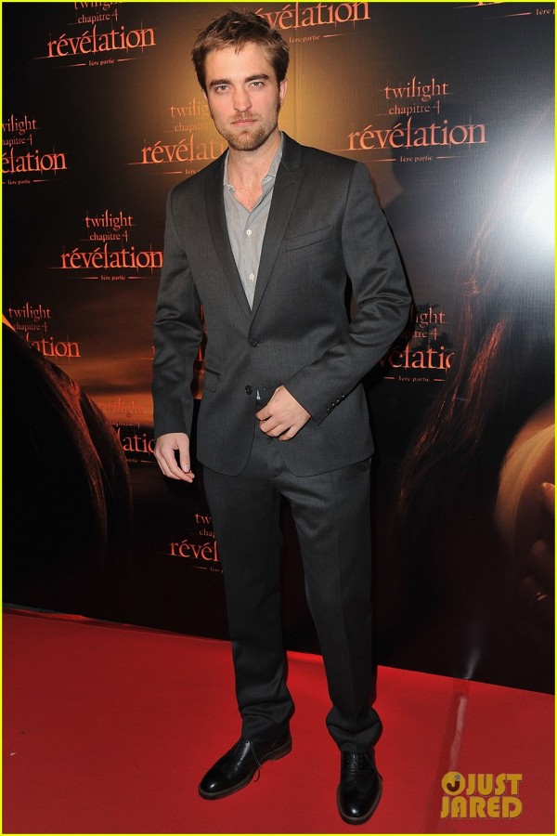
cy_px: 418
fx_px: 743
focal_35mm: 32
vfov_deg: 58.7
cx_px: 278
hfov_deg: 41.1
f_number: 7.1
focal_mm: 32
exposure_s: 1/200
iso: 800
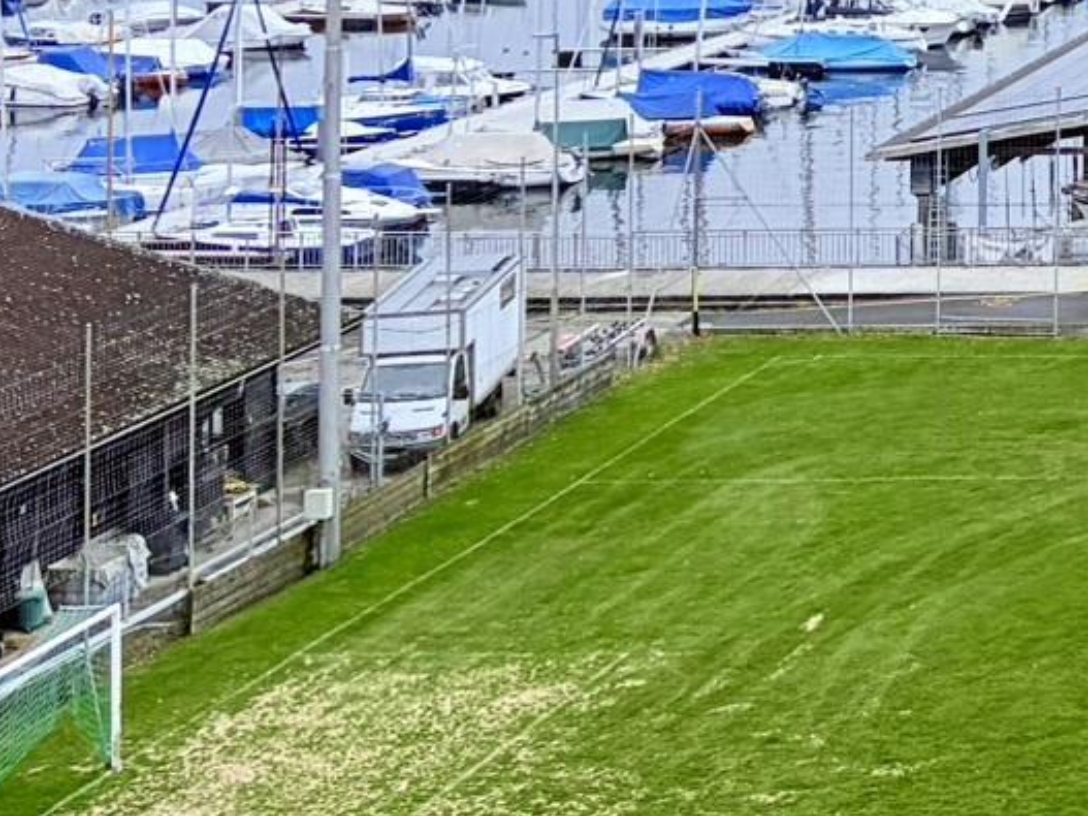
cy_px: -570
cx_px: 1953
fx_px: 3174
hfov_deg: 16.4
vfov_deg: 13.4
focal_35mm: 101
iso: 50
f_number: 1.6
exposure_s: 1/1064
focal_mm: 5.96
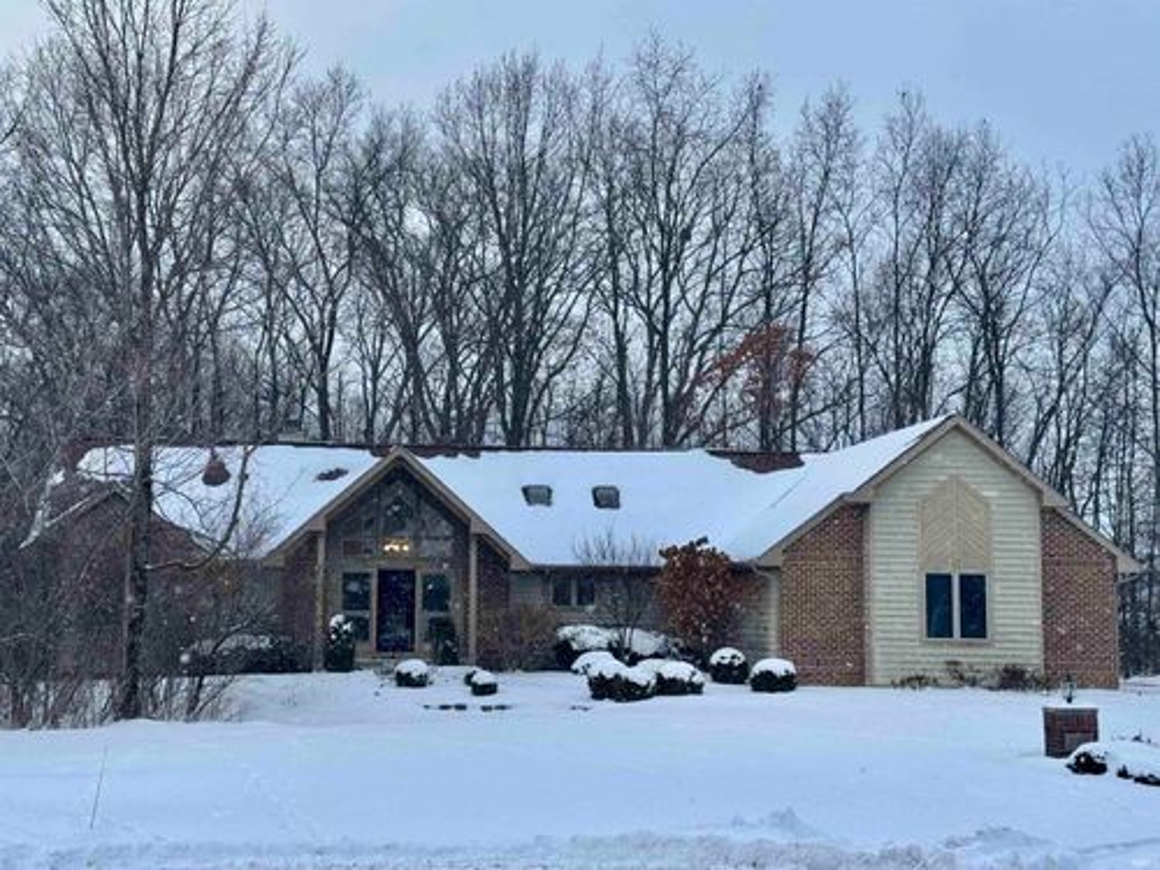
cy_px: 435
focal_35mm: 48
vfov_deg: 30.3
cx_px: 580
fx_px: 1609
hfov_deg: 39.7
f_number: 1.78
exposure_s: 1/1366
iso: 64
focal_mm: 6.76
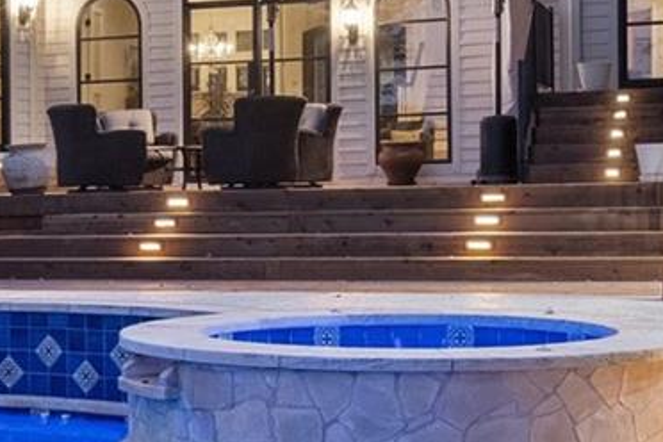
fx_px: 1621
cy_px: 263
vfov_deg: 15.5
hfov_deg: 22.2
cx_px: -5
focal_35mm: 88
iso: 1000
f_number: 7.1
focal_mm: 16
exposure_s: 1.3
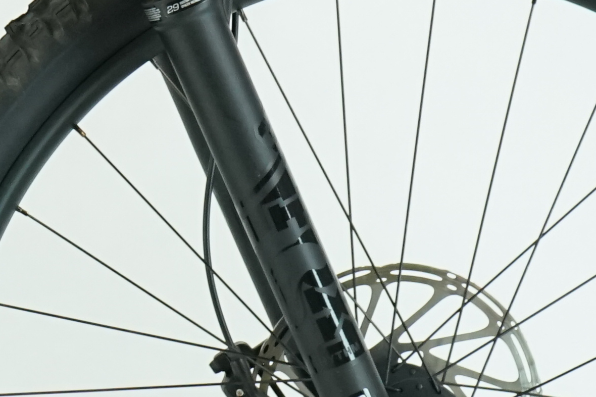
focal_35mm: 295
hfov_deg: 6.8
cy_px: 38
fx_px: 4882
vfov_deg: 4.7
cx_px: -494
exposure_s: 1/200
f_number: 5.6
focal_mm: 58
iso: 1600
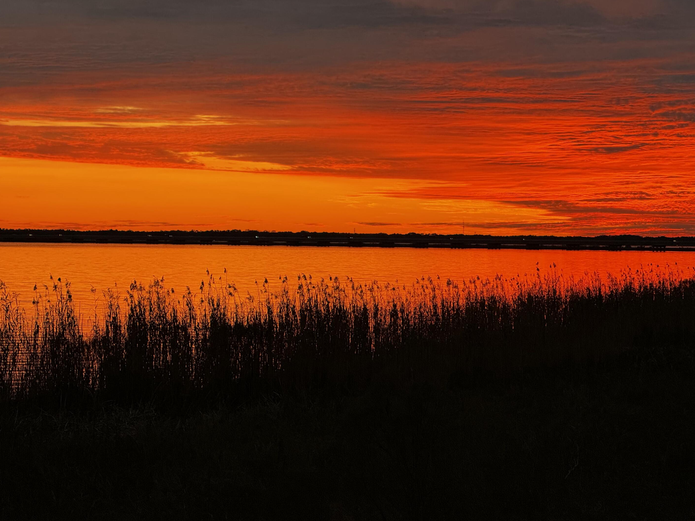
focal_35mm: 127
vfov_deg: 11.7
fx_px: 2550
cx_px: 353
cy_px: 246
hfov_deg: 15.5
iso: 160
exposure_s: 1/99
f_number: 2.8
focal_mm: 15.66
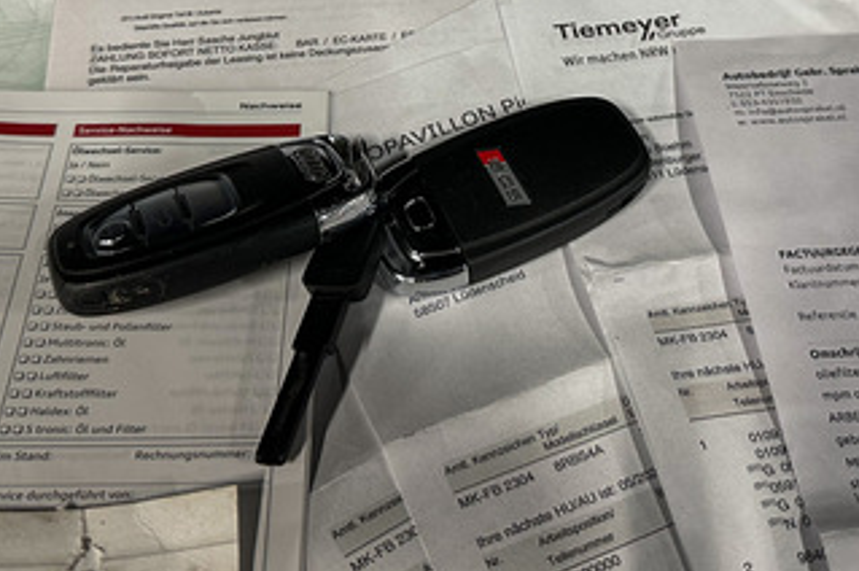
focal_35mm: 47
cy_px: -8
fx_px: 1120
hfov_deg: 41.9
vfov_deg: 26.9
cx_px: 485
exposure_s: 1/50
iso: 160
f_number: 1.78
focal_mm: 6.86
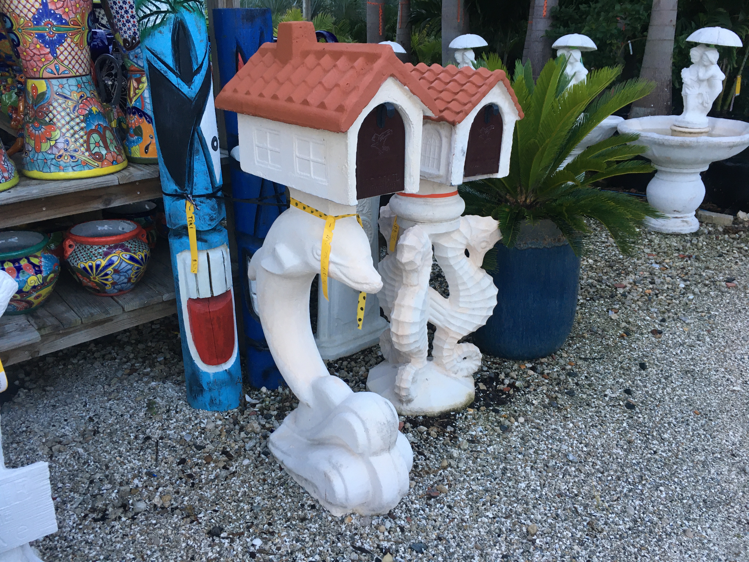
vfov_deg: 48.2
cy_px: 281
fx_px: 627
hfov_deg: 61.7
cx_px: 374
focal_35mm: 29
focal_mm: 4.15
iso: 64
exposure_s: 1/30
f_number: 2.2
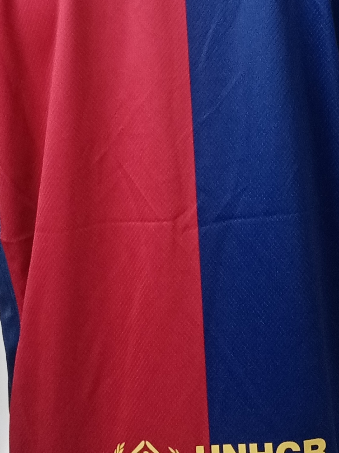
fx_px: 993
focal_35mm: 76
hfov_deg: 19.3
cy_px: 63
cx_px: 243
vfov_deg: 25.0
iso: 166
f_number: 1.8
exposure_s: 1/100
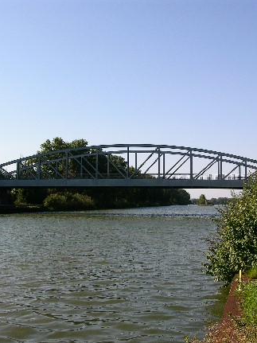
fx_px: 485
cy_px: 173
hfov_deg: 29.6
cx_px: 117
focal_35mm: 49
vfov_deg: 38.9
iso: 50
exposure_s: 1/130
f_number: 8
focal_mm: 9.2
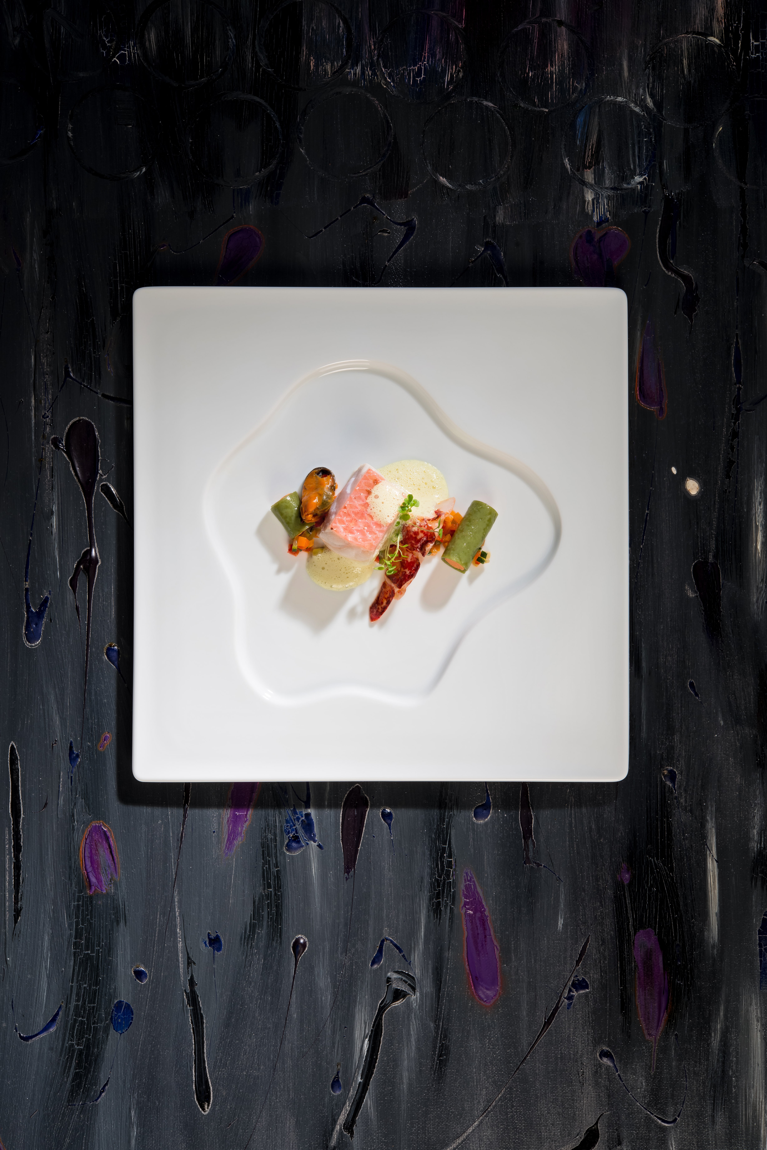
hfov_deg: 22.6
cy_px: 575
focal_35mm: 60
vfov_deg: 33.4
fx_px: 1916
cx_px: 384
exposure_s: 1/160
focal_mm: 60
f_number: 18
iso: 125
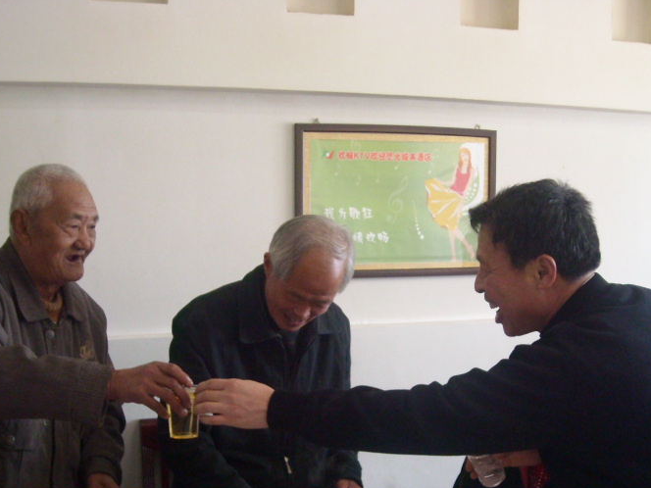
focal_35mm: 54
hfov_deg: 35.5
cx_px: 346
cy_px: 366
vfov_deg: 26.7
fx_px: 1016
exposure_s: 1/60
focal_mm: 5.7
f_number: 2.8
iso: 322
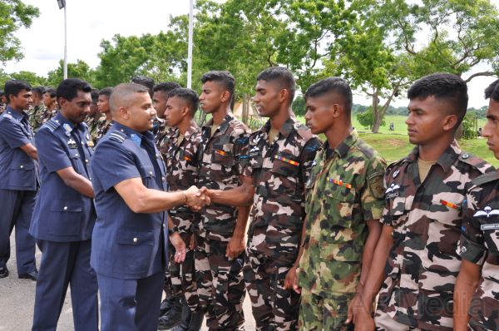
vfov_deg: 35.4
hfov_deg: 51.4
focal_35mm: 38
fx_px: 519
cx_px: 250
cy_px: 166
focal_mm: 25
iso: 200
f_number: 13
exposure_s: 1/60
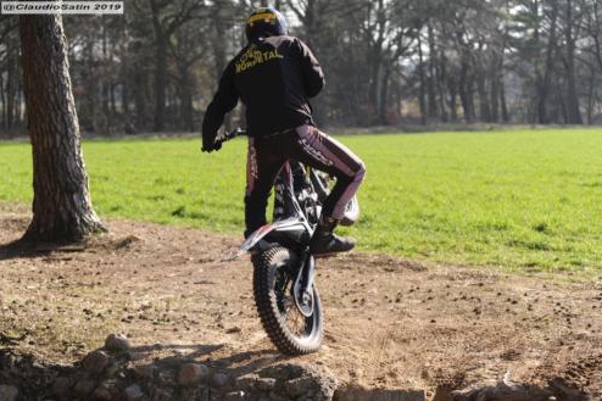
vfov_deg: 16.8
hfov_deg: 25.1
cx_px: 302
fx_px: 1354
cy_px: 200
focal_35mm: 81
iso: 250
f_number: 4.5
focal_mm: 80
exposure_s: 1/800
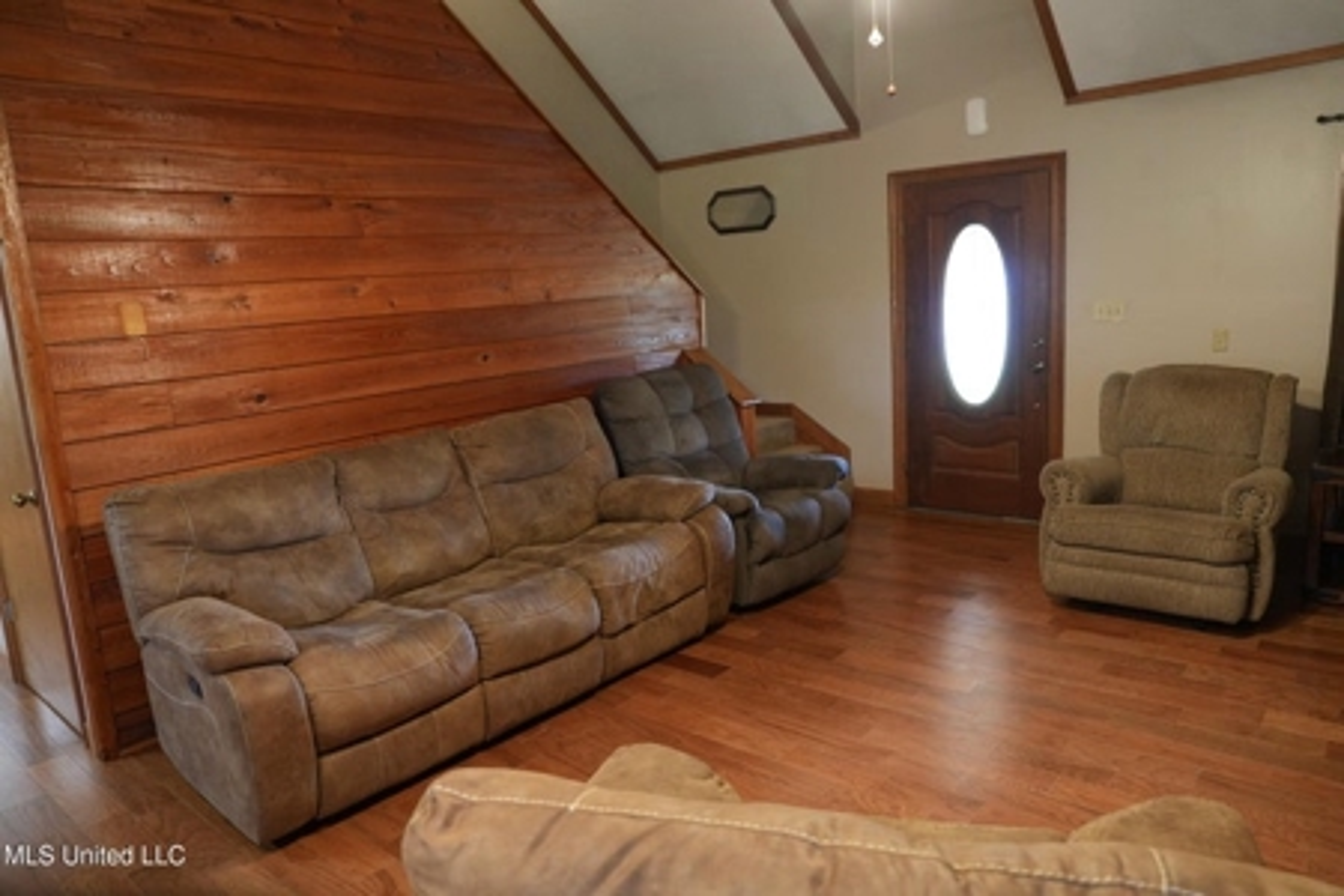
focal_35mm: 24
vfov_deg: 53.1
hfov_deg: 73.7
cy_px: 448
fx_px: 896
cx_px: 672
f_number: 4.5
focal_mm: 24
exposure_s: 1/40
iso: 2000
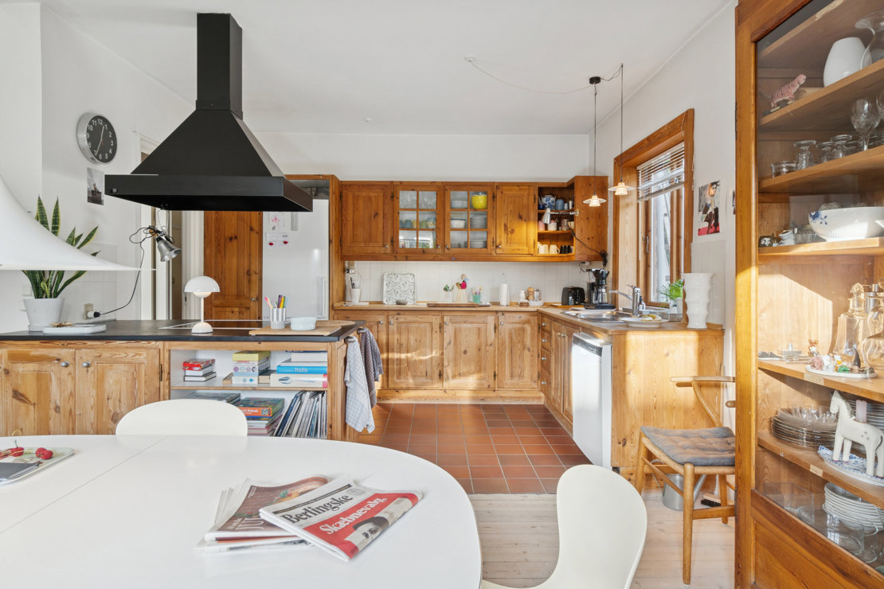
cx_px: 442
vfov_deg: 63.2
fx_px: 479
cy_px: 294
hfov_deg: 85.4
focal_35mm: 20
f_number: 8
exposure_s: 1/20
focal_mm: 13
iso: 200
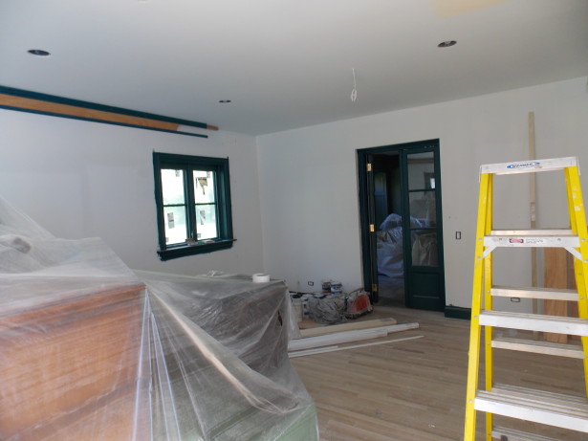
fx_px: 391
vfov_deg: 58.9
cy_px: 220
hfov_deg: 73.9
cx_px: 294
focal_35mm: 23
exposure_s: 1/30
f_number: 3.1
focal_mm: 4
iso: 100
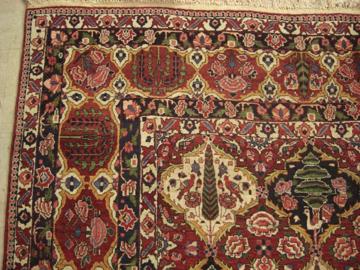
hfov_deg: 49.0
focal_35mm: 38
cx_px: 180
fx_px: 395
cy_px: 135
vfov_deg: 37.7
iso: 800
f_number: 2.8
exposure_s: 1/40
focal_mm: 7.9
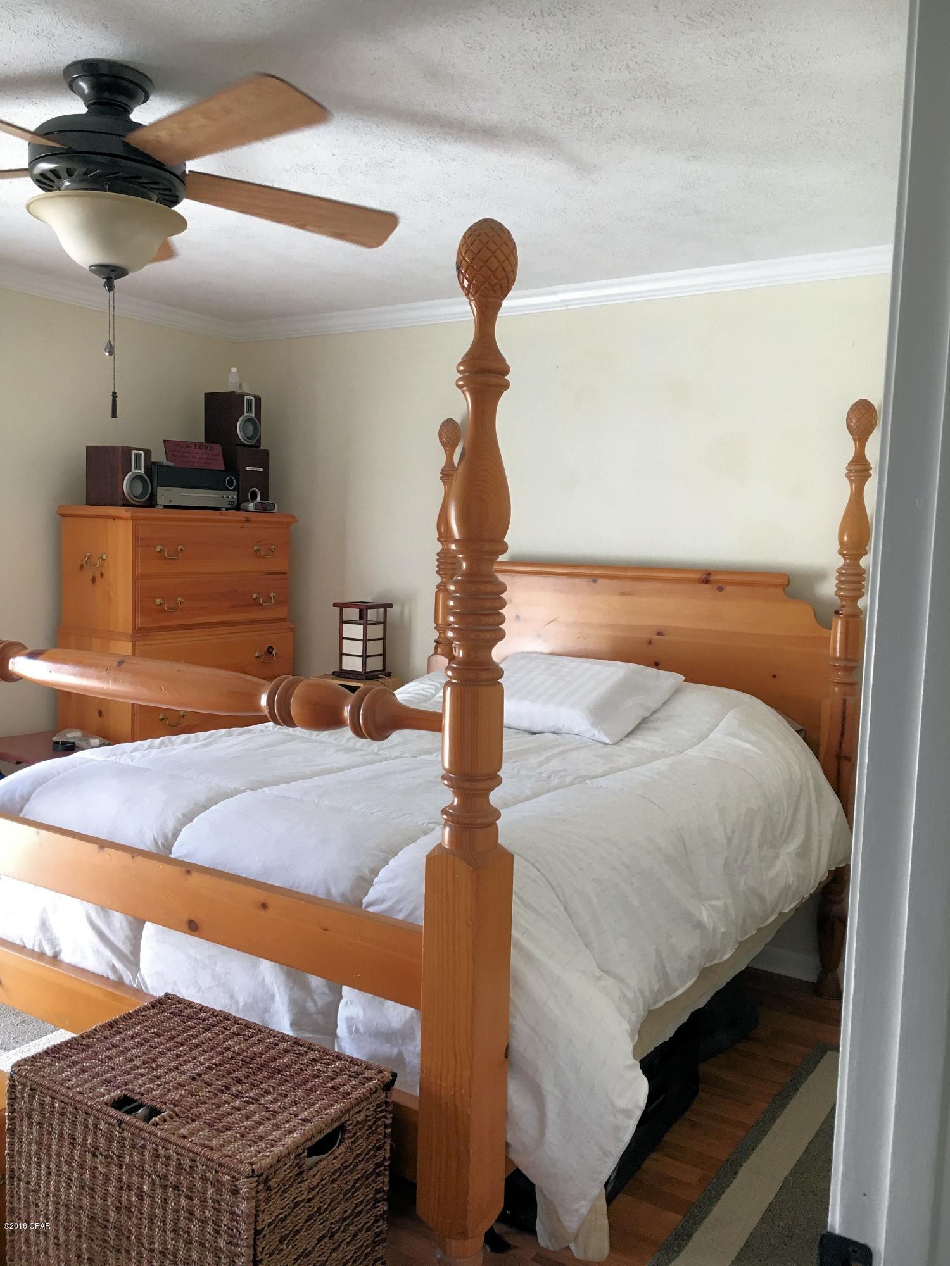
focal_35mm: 29
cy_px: 633
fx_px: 1061
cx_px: 475
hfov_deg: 48.2
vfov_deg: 61.7
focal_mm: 4.15
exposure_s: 1/30
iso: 40
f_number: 2.2
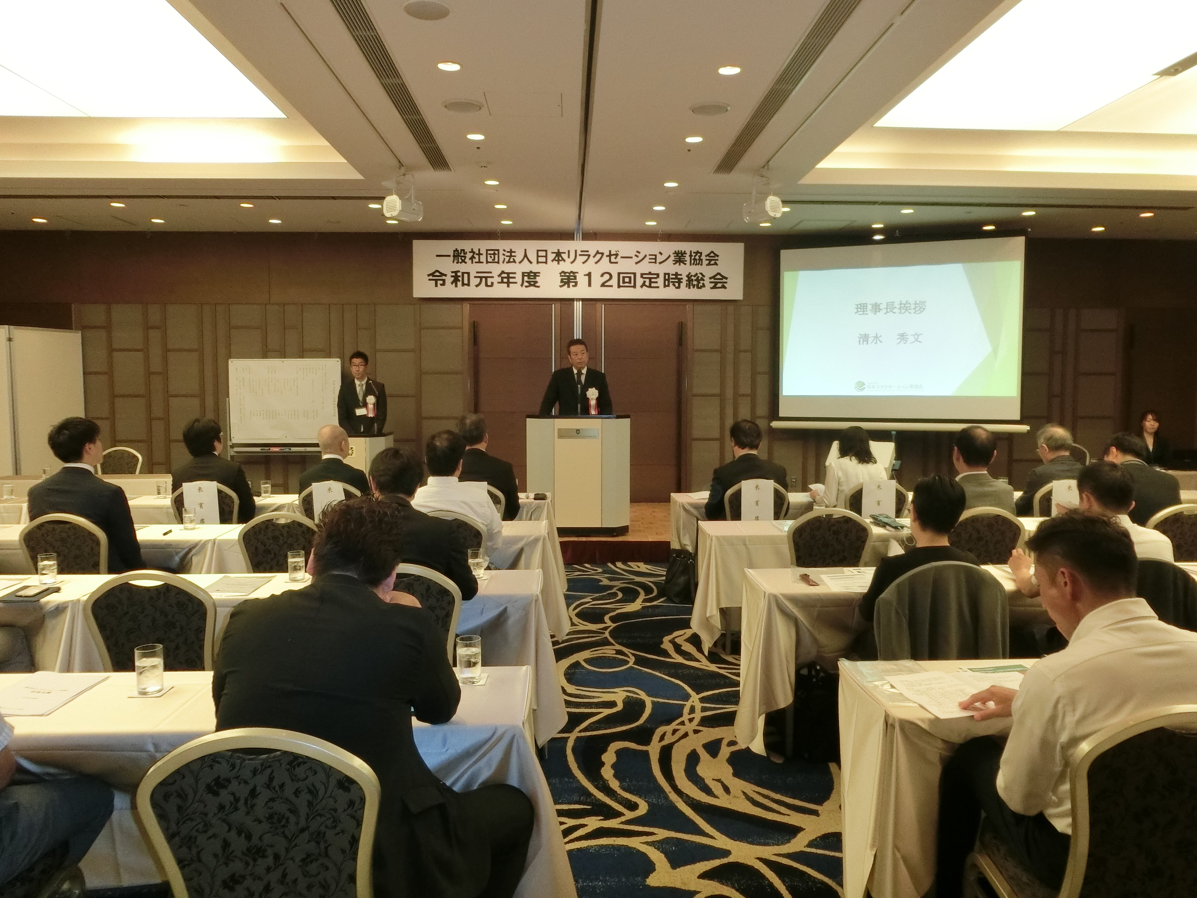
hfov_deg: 69.4
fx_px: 864
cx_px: 598
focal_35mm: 25
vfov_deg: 54.9
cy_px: 449
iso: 400
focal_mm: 4.5
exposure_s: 1/60
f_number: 3.5
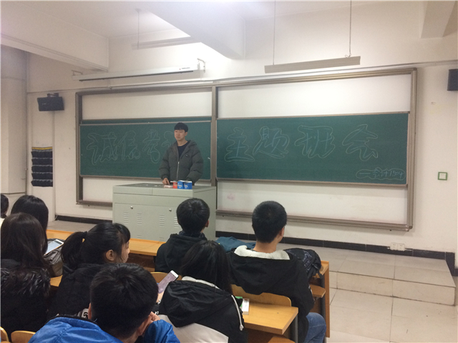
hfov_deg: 61.7
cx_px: 229
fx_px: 384
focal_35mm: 29
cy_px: 172
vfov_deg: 48.2
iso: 250
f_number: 2.2
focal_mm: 4.15
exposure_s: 1/33
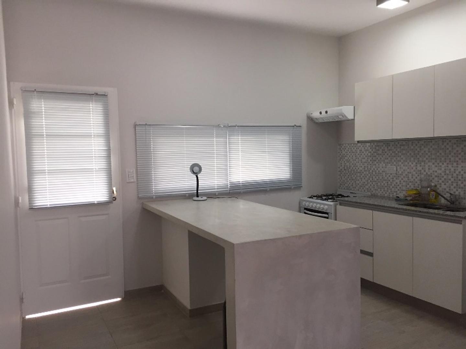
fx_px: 390
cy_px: 174
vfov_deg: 48.2
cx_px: 233
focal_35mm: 29
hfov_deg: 61.7
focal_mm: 4.15
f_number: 2.2
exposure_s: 1/33
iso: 40
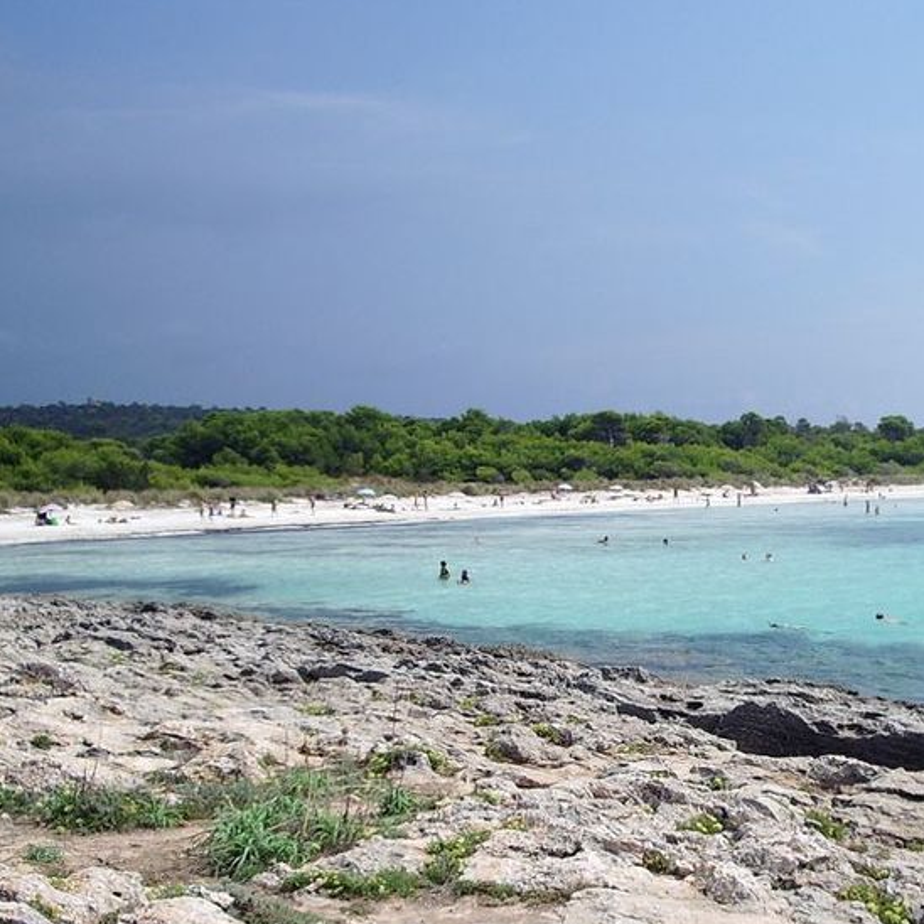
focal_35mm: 57
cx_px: 676
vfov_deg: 29.9
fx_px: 1721
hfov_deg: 29.6
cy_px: 579
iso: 50
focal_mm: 5.8
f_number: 4.3
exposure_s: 1/500
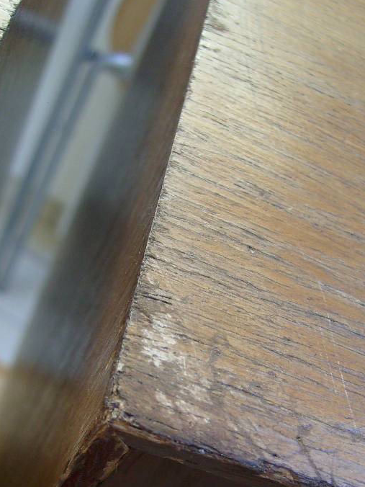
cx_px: 206
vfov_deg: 35.6
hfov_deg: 27.5
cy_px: 350
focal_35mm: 53
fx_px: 745
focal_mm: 5.8
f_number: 2.8
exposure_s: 1/45
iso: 100
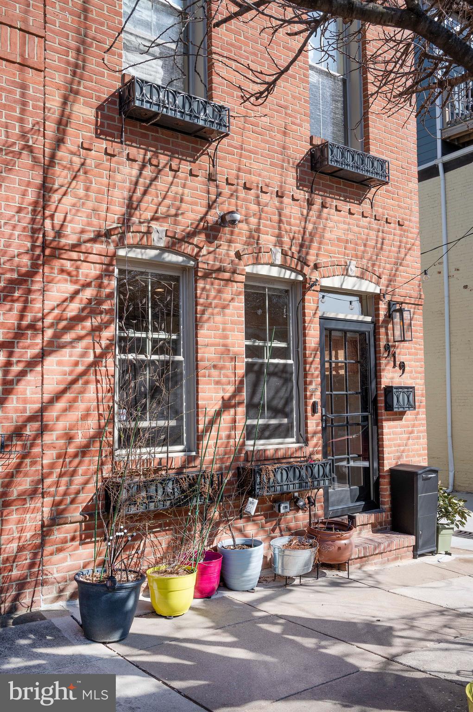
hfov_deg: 39.3
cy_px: 356
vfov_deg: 56.5
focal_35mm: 34
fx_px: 662
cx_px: 236
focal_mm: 33.5
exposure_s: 1/400
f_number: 10
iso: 200
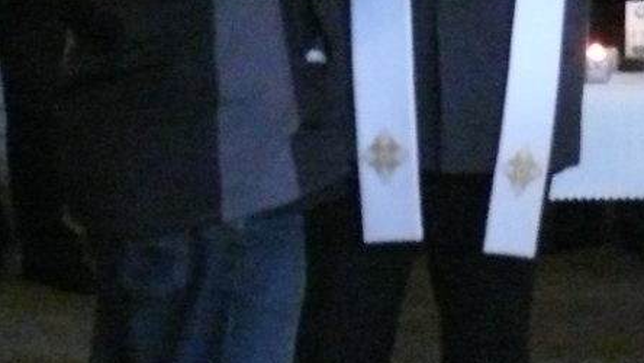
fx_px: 2579
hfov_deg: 14.2
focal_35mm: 151
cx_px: 297
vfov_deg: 8.0
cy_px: 12
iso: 800
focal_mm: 8.2
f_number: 2.8
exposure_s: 1/13
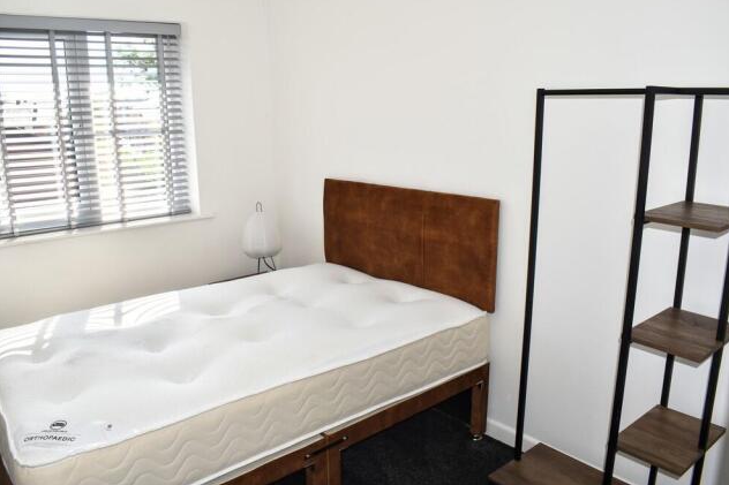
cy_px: 240
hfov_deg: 65.5
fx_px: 567
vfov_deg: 46.4
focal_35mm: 28
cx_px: 357
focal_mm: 18
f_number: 7.1
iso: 100
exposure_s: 1/200
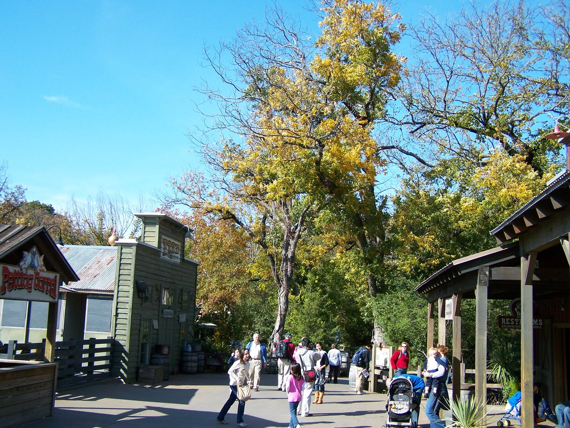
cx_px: 285
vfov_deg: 37.7
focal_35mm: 38
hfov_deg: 49.0
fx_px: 626
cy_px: 214
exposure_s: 1/640
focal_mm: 6.3
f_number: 2.8
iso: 80
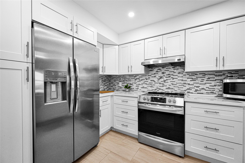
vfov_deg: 81.2
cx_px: 122
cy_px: 82
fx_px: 95
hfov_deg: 104.2
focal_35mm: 14
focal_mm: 14
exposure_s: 1/15
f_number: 7.1
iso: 200
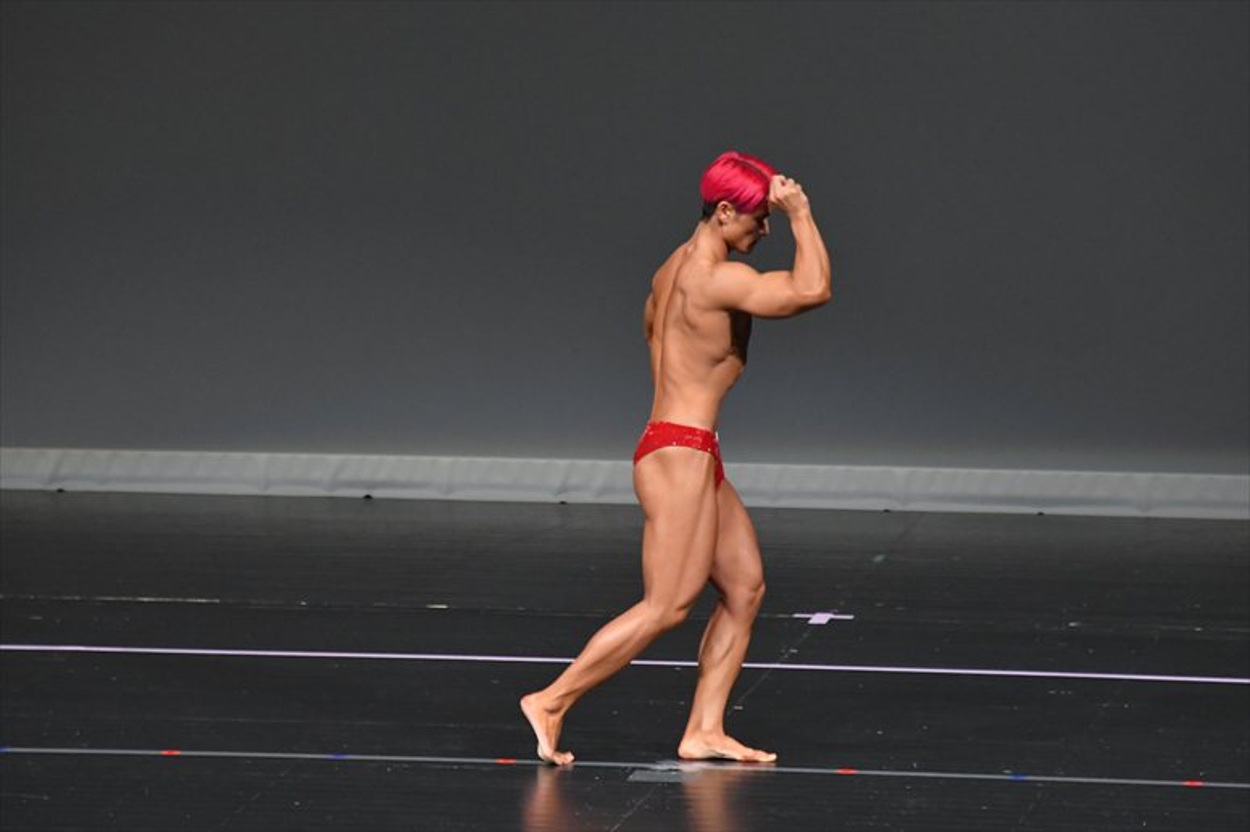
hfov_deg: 6.5
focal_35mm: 315
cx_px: 625
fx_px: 10932
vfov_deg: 4.4
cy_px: 416
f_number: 5.6
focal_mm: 210
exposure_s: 1/400
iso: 4000
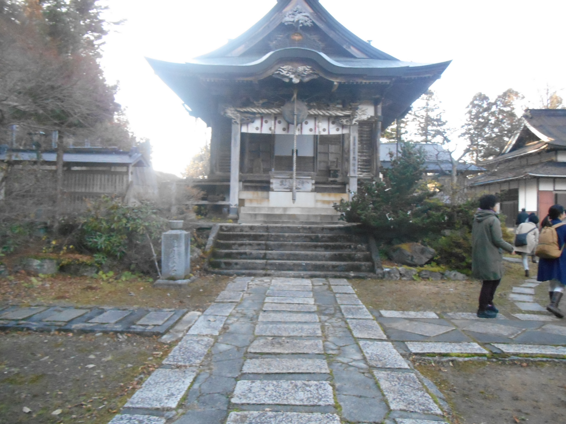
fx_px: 425
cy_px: 212
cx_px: 283
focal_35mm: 26
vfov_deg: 53.1
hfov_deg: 67.3
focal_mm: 4.7
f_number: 3.4
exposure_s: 1/250
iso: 800
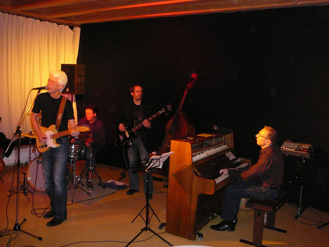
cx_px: 160
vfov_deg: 39.7
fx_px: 342
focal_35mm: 36
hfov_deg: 51.3
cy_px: 125
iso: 400
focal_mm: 5.2
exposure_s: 1/30
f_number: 2.8
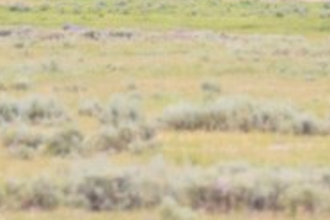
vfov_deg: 1.4
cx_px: 192
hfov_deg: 2.1
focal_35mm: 993
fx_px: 9102
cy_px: -296
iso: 400
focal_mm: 120
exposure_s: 1/400
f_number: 5
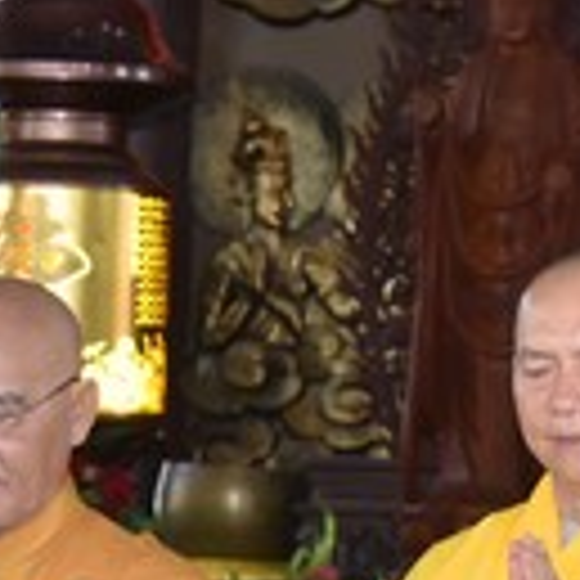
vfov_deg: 6.2
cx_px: 54
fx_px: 5289
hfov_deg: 6.3
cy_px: 679
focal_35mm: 279
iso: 1600
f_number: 5.6
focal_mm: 65
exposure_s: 1/80
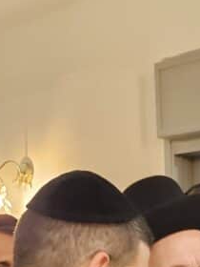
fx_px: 647
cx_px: 218
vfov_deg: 19.3
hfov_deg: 17.0
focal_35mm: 84
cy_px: 439
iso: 400
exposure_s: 1/100
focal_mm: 5.4
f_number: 1.8
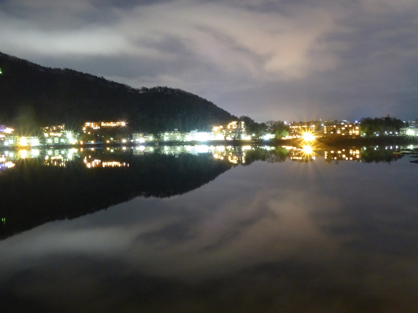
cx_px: 222
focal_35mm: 39
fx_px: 471
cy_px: 137
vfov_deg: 36.7
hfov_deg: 47.9
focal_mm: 5.8
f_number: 8
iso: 400
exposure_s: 50
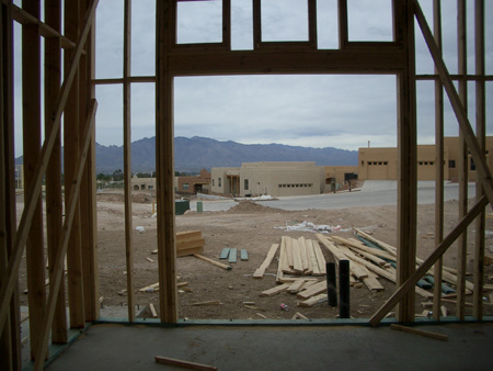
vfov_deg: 40.7
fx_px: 499
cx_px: 246
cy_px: 186
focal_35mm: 35
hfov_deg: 52.6
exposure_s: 1/640
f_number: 2.6
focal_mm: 5.8
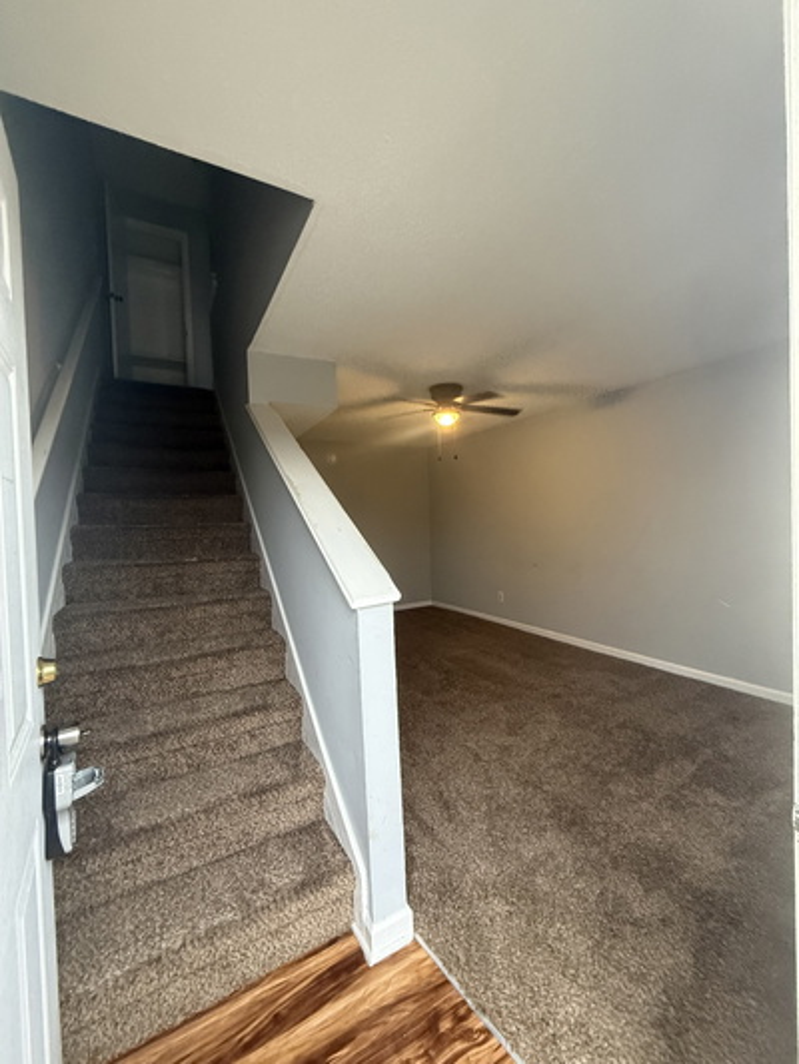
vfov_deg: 102.1
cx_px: 400
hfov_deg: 85.7
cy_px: 532
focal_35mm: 14
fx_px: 431
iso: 500
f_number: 2.2
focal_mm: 2.22
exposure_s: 1/60
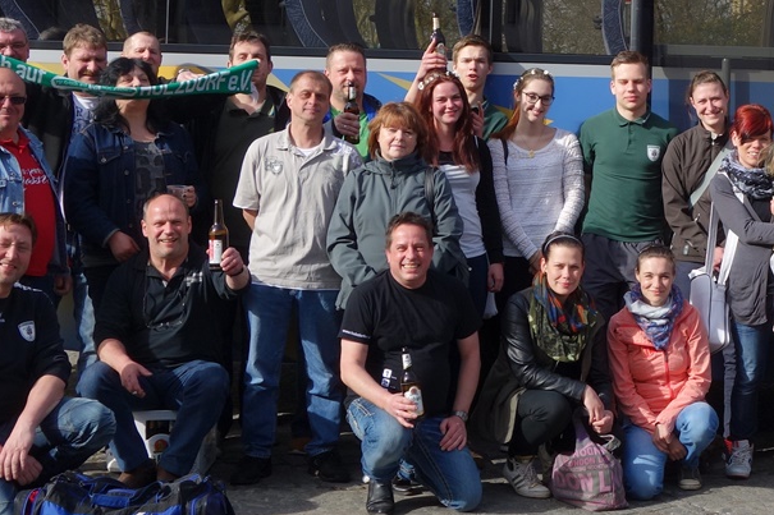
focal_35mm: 76
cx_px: 687
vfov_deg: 17.8
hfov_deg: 25.9
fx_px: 1633
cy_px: 119
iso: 125
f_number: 5.6
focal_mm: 10.4
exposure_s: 1/400
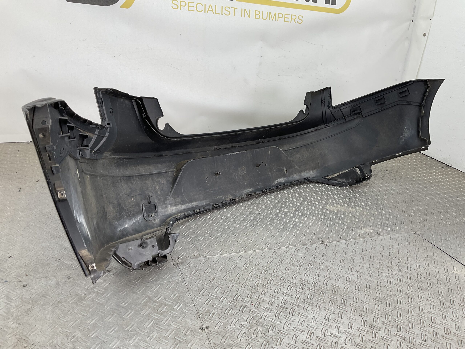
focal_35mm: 29
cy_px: 174
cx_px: 232
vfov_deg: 48.2
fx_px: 390
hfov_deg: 61.7
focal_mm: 3
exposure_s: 1/120
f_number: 1.8
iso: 20
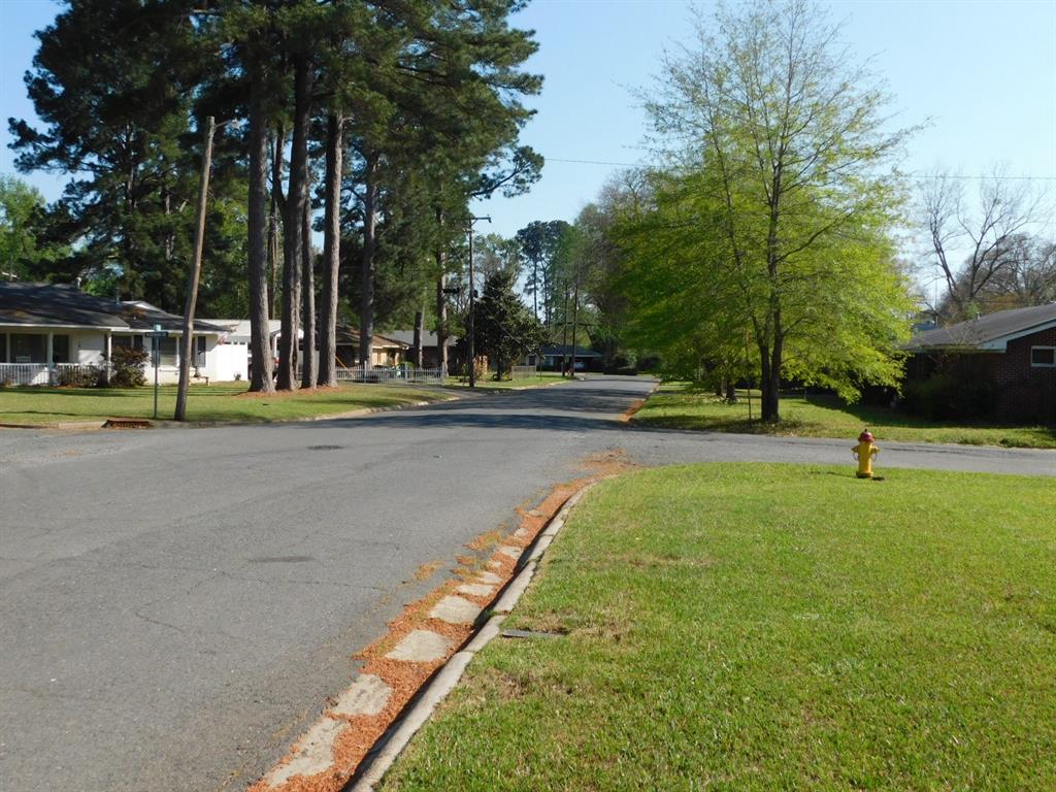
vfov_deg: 39.7
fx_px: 1098
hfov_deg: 51.4
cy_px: 396
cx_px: 528
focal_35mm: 36
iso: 125
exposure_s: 1/1000
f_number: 3.5
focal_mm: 6.3
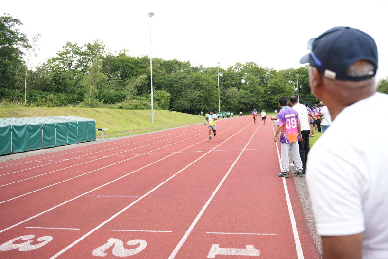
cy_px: 109
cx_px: 203
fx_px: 323
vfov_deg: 43.5
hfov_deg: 61.9
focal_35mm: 30
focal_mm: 24
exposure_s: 1/640
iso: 250
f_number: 2.8
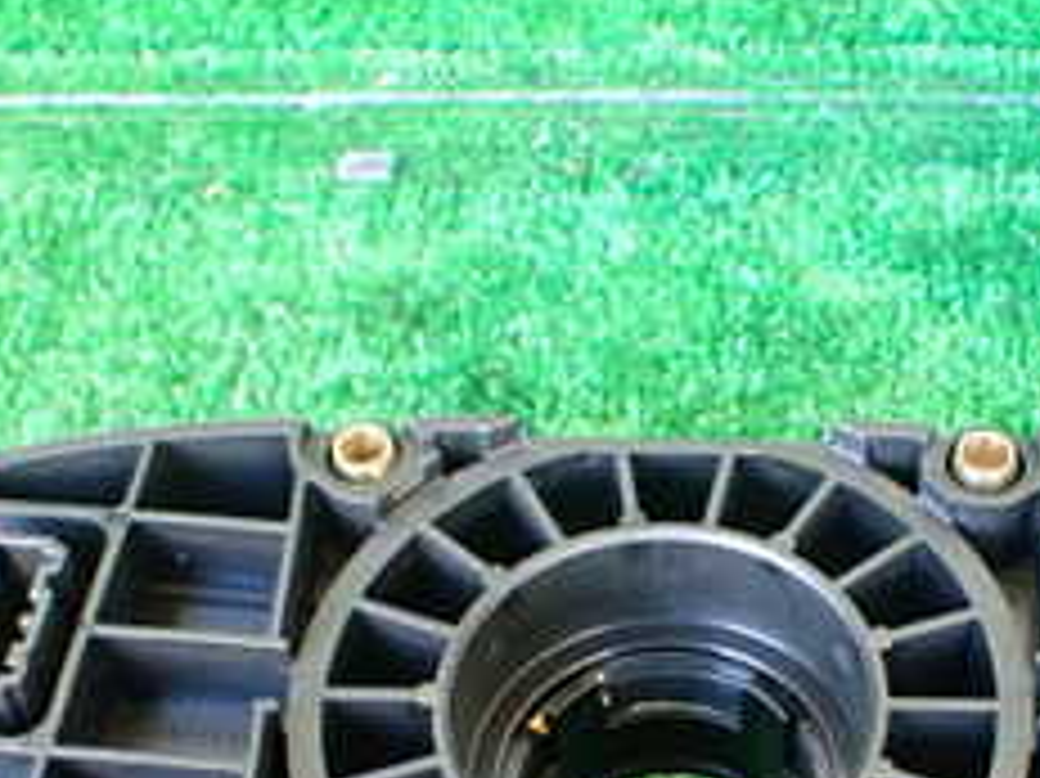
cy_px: 738
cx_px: 729
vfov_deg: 18.5
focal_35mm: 78
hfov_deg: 24.9
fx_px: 2342
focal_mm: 5.4
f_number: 2.3
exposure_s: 1/50
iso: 800
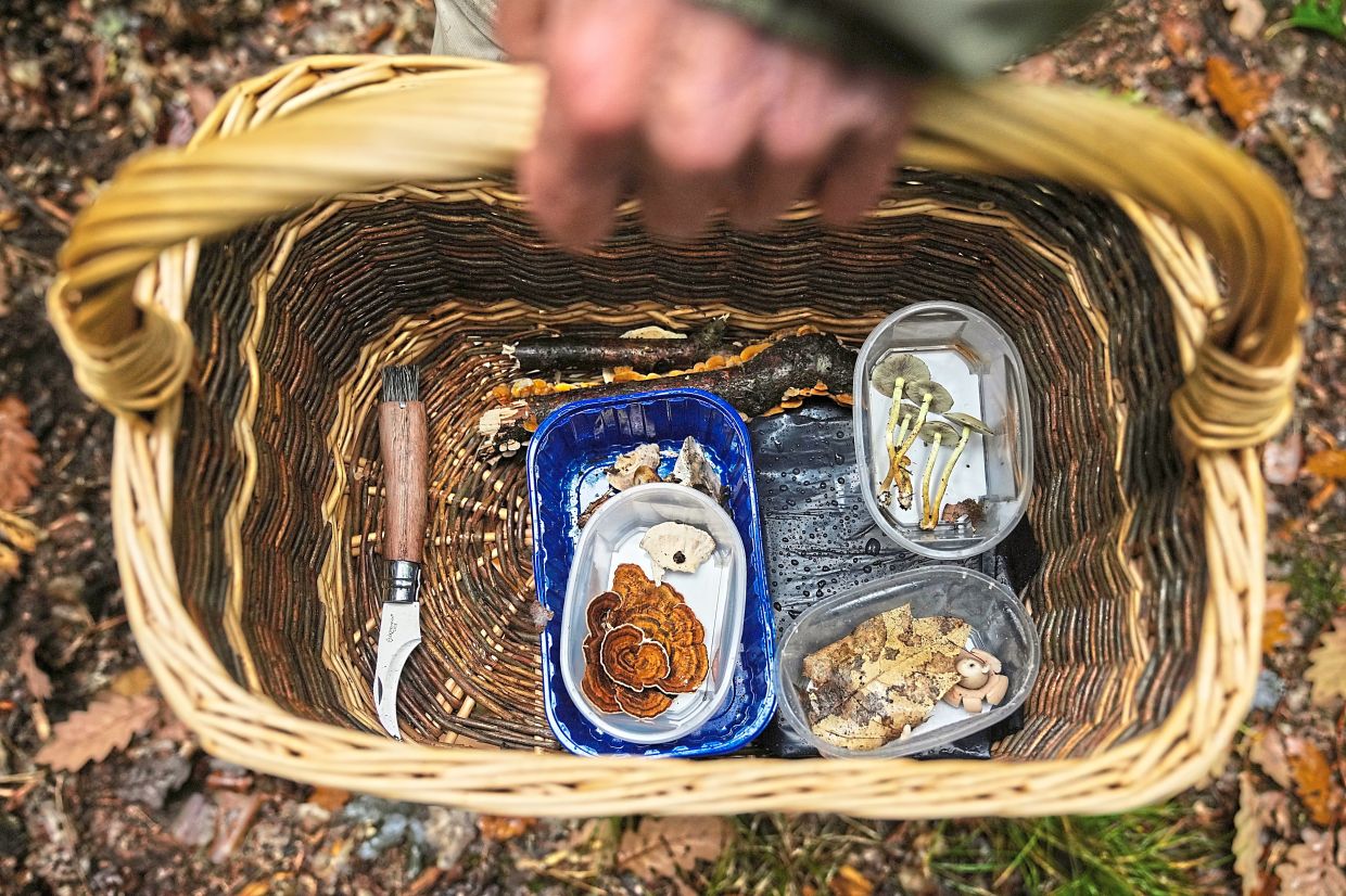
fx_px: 1271
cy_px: 448
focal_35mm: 34
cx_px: 673
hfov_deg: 55.8
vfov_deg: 38.9
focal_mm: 34
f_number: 3.5
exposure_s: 1/400
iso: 1250
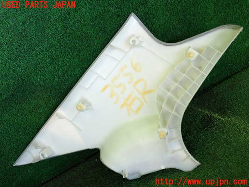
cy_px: 94
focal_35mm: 44
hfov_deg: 42.9
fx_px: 317
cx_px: 124
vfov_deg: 32.9
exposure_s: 1/125
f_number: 2.9
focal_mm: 7.84
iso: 200
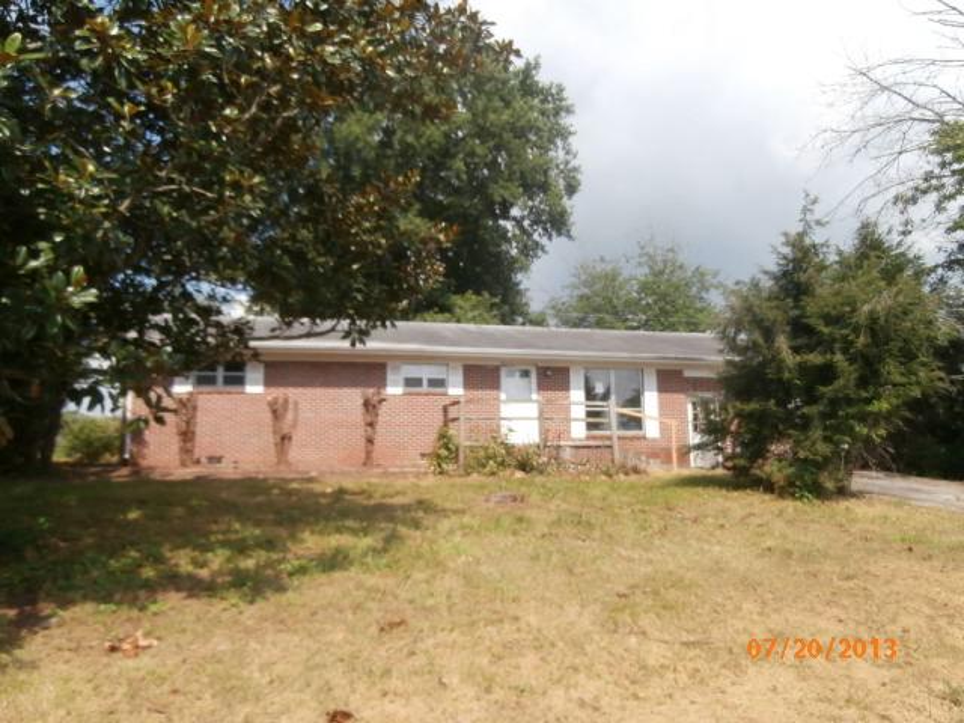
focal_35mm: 24
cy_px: 362
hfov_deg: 71.6
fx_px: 668
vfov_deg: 56.8
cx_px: 482
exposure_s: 1/800
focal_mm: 4.2
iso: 100
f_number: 3
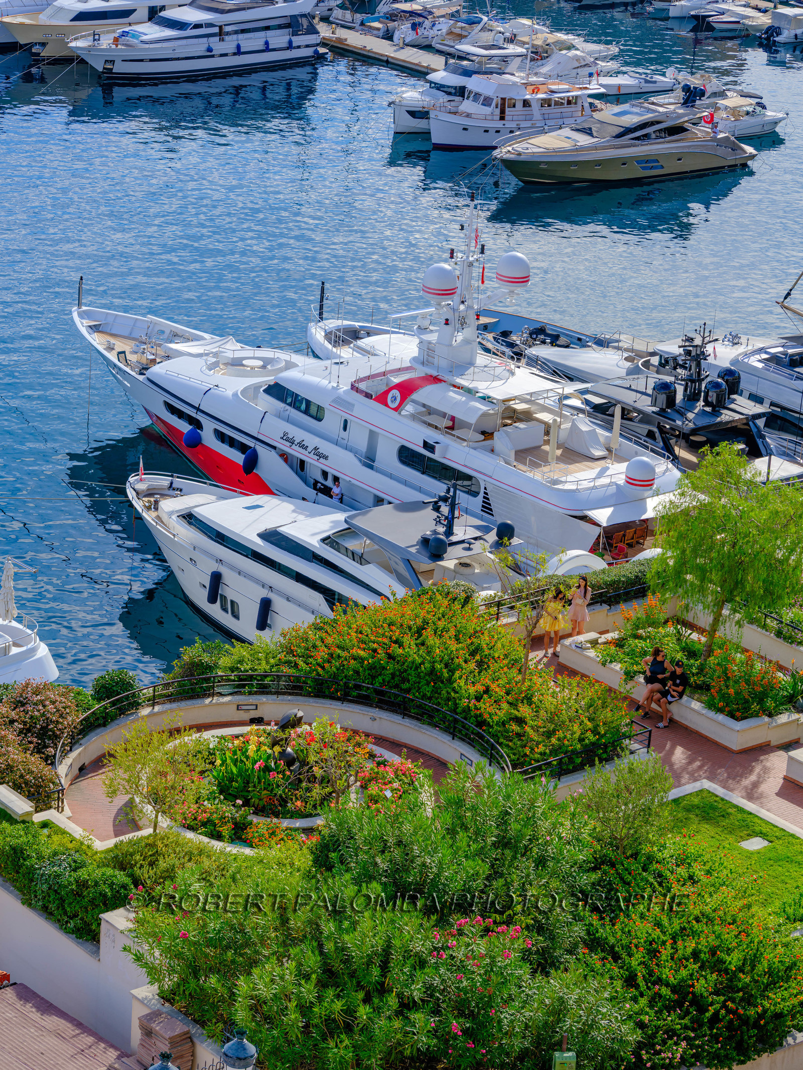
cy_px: 535
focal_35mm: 91
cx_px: 402
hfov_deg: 16.2
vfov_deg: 21.5
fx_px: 2814
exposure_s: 1/160
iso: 320
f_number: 11
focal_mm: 115.3
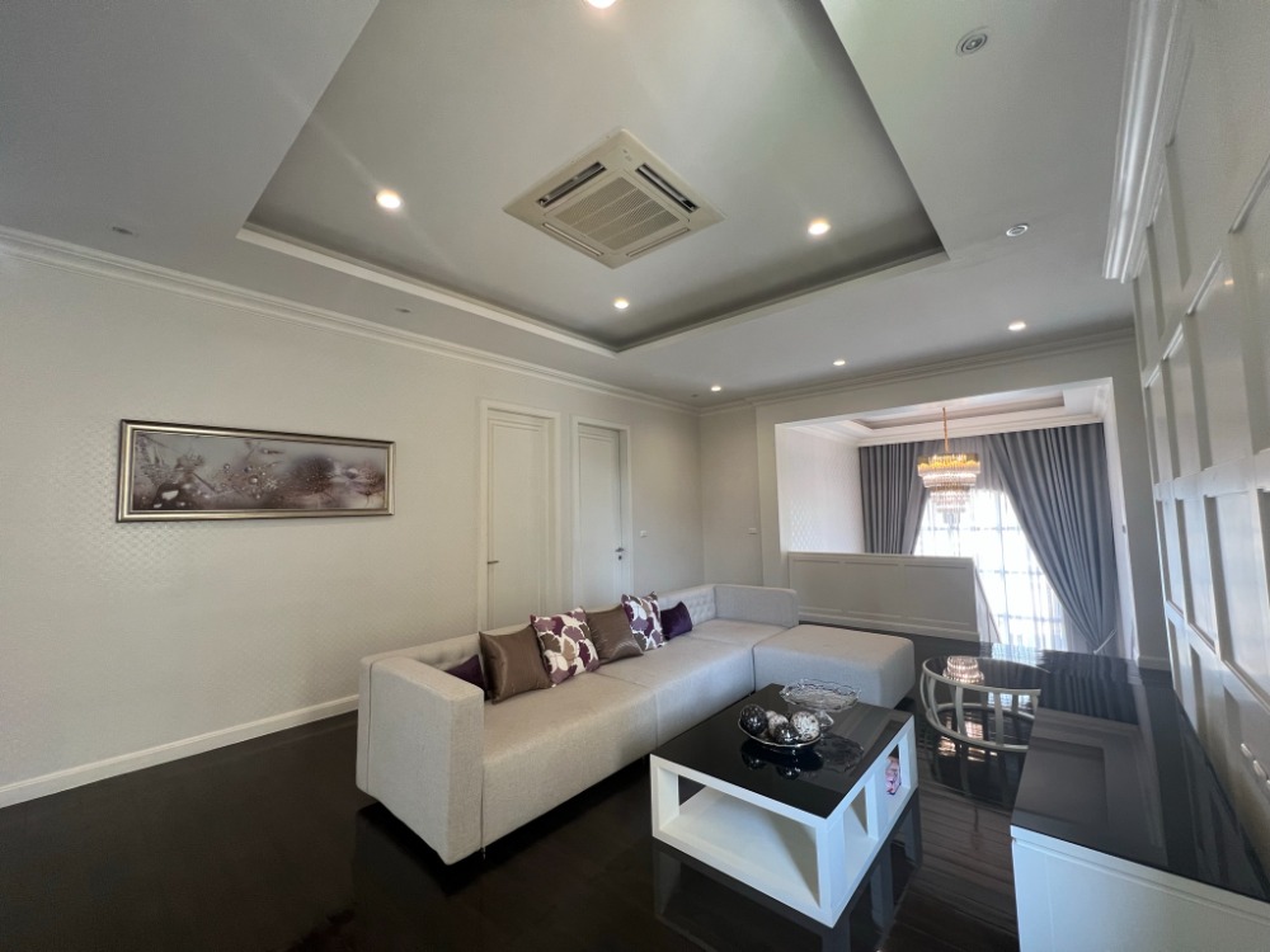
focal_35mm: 13
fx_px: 477
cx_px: 635
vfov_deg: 89.9
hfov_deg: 106.2
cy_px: 476
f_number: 1.8
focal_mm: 1.57
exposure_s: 1/100
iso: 125
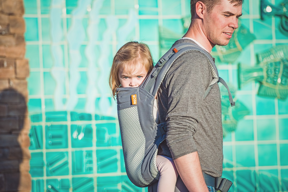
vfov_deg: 6.9
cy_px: 96
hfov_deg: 10.3
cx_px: 144
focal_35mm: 200
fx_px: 1601
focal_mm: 200
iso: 160
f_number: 3.5
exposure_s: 1/1600
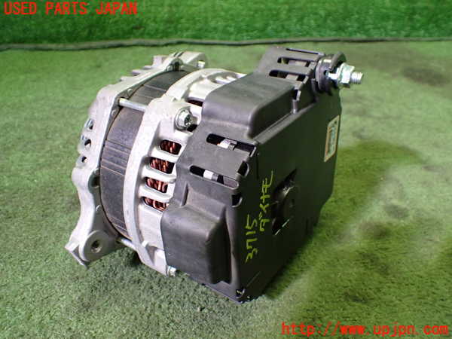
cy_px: 170
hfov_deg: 60.0
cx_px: 226
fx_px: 392
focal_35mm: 30
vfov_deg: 46.8
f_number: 2.3
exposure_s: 1/125
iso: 500
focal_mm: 5.4
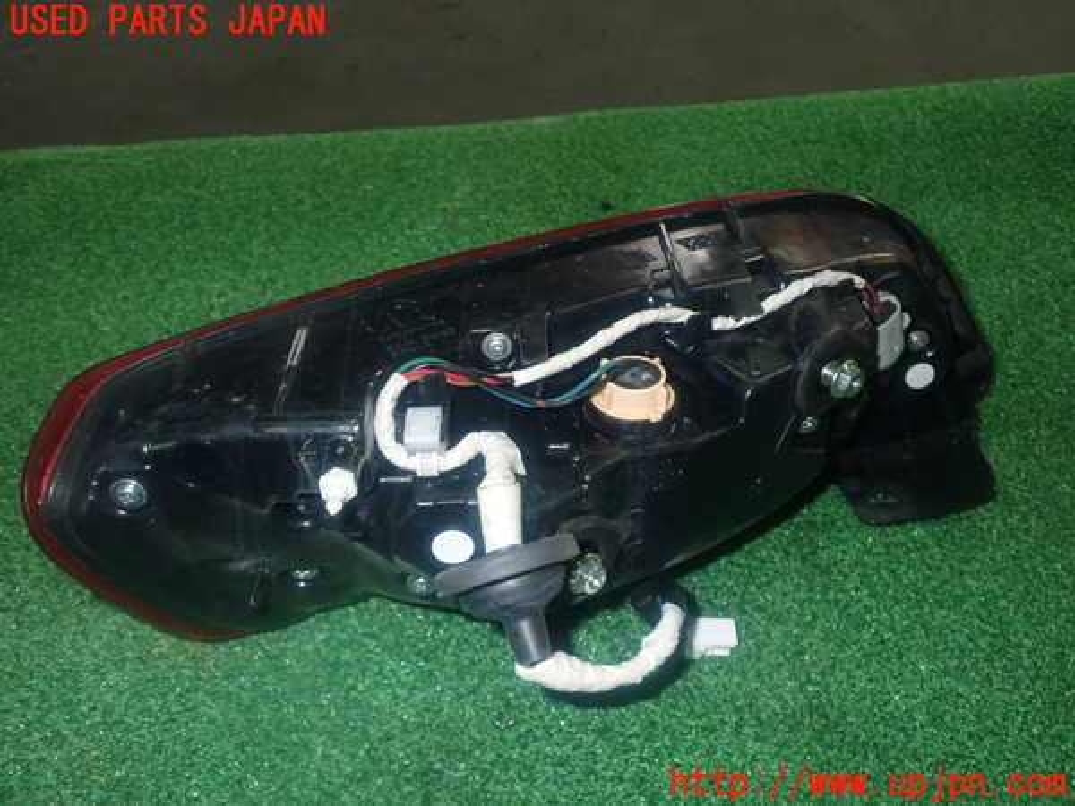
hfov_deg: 56.8
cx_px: 538
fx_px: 994
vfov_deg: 44.2
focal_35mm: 32
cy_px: 403
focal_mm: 5.79
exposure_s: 1/30
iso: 800
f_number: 7.1
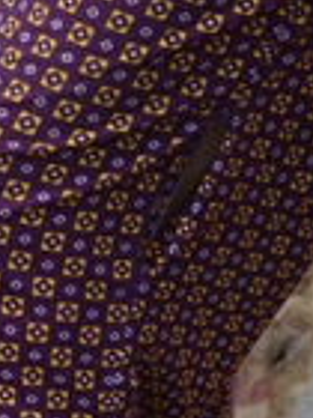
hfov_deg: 5.1
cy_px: -130
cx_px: -495
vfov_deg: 7.0
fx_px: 3388
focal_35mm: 281
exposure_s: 1/320
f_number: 10
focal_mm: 42
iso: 1000
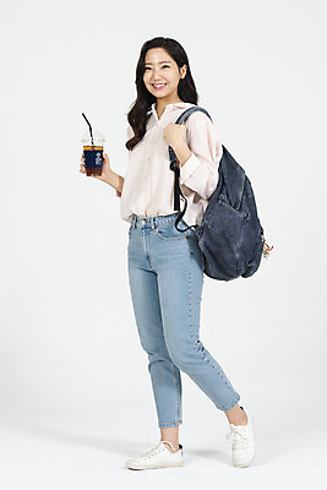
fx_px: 1334
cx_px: 164
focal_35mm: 98
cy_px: 245
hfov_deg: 14.0
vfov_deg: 20.8
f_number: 13
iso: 100
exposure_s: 1/125
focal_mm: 98
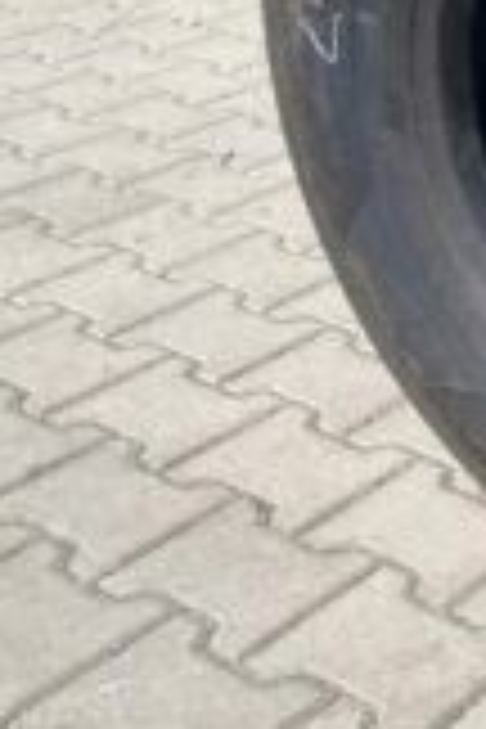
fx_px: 1458
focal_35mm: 72
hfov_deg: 15.9
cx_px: 886
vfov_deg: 27.5
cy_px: 142
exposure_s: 1/1464
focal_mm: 4.25
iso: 32
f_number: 1.8
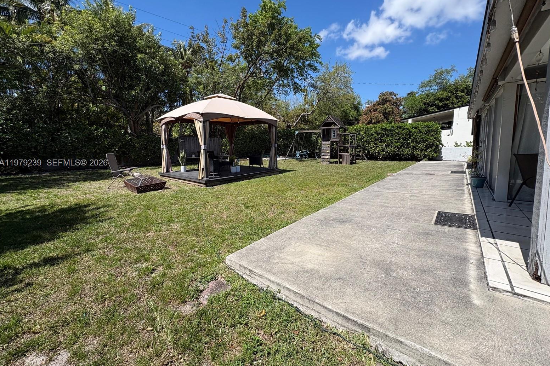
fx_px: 229
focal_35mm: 15
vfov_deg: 77.1
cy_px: 163
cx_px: 281
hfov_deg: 100.4
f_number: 2.2
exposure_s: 1/1536
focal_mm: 2.22
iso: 50
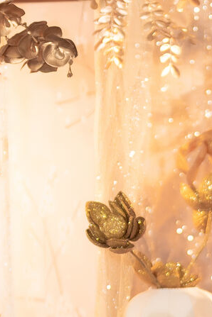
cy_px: 418
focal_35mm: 342
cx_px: 282
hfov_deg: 4.0
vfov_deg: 6.0
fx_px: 3021
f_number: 1.4
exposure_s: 1/250
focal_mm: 85
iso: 100
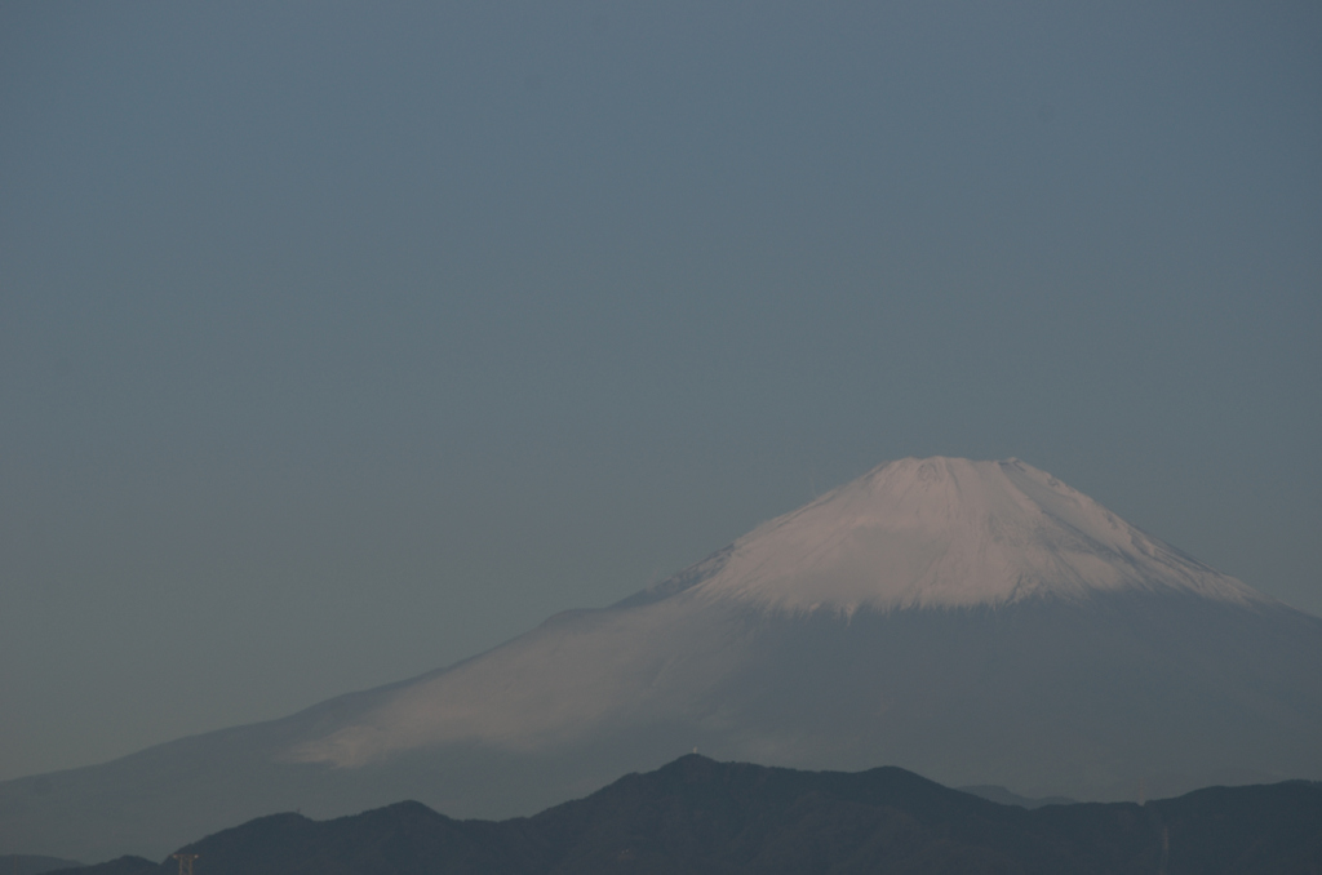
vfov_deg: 4.6
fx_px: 10993
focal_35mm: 300
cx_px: 661
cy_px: 438
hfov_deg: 6.9
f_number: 10
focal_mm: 200
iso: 100
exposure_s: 1/1.6
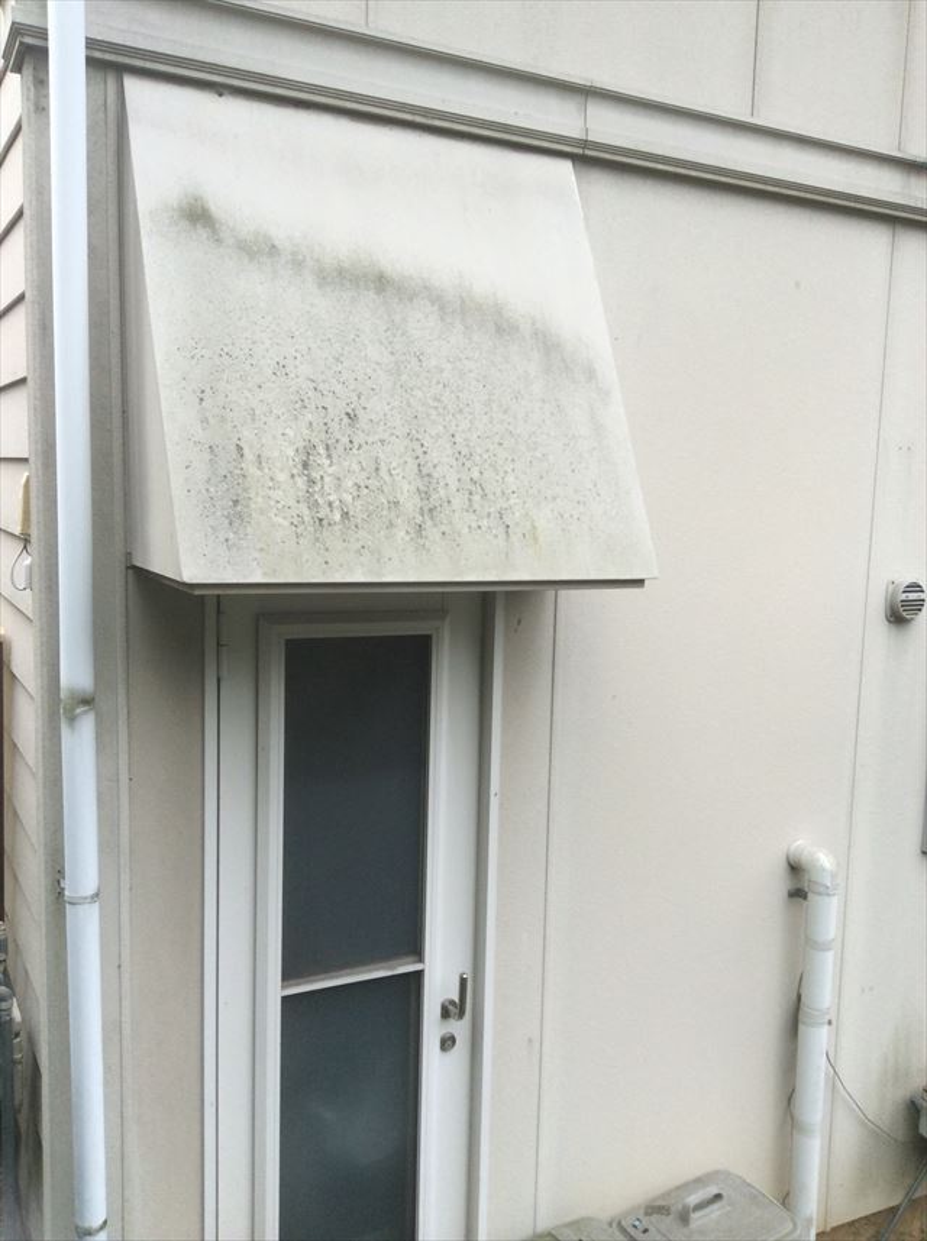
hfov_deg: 42.8
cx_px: 464
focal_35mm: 33
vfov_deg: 55.4
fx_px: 1182
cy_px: 620
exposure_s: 1/351
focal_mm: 3.3
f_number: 2.4
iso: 32
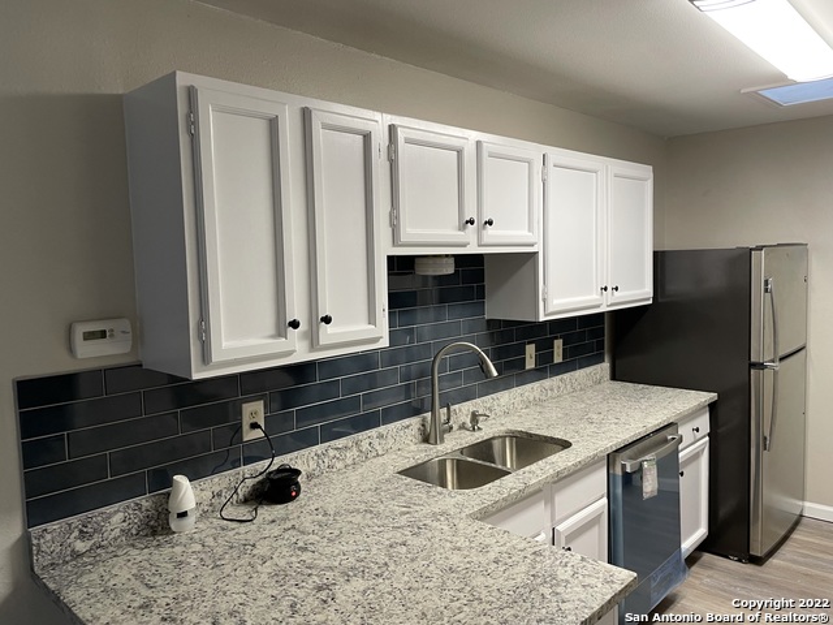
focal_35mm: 26
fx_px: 626
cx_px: 416
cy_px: 312
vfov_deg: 53.1
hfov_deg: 67.3
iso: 80
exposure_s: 1/60
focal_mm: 4.2
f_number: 1.6
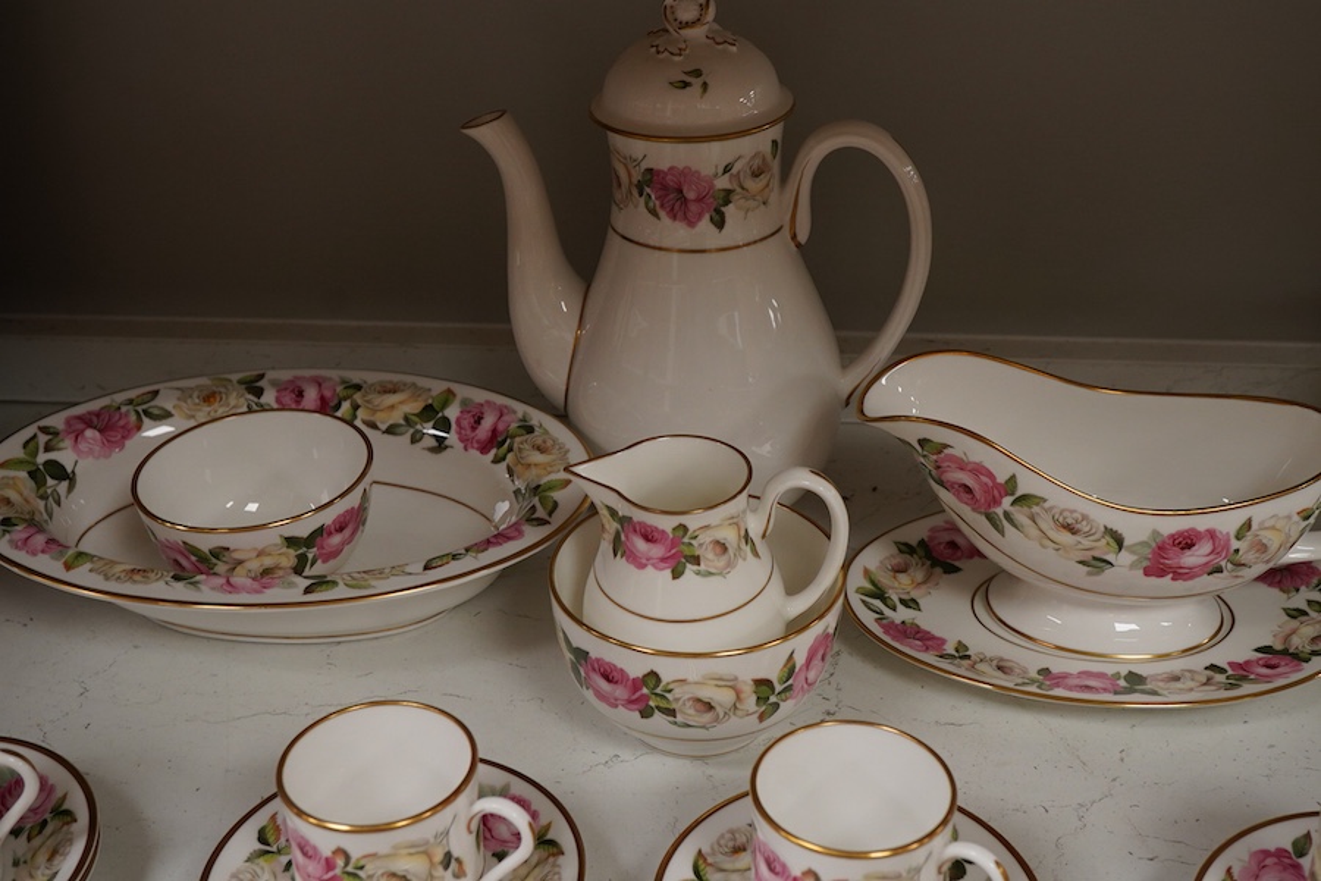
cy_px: 440
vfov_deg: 29.9
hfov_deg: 43.6
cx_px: 660
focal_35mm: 45
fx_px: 1651
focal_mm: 30
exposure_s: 1/125
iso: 1250
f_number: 10
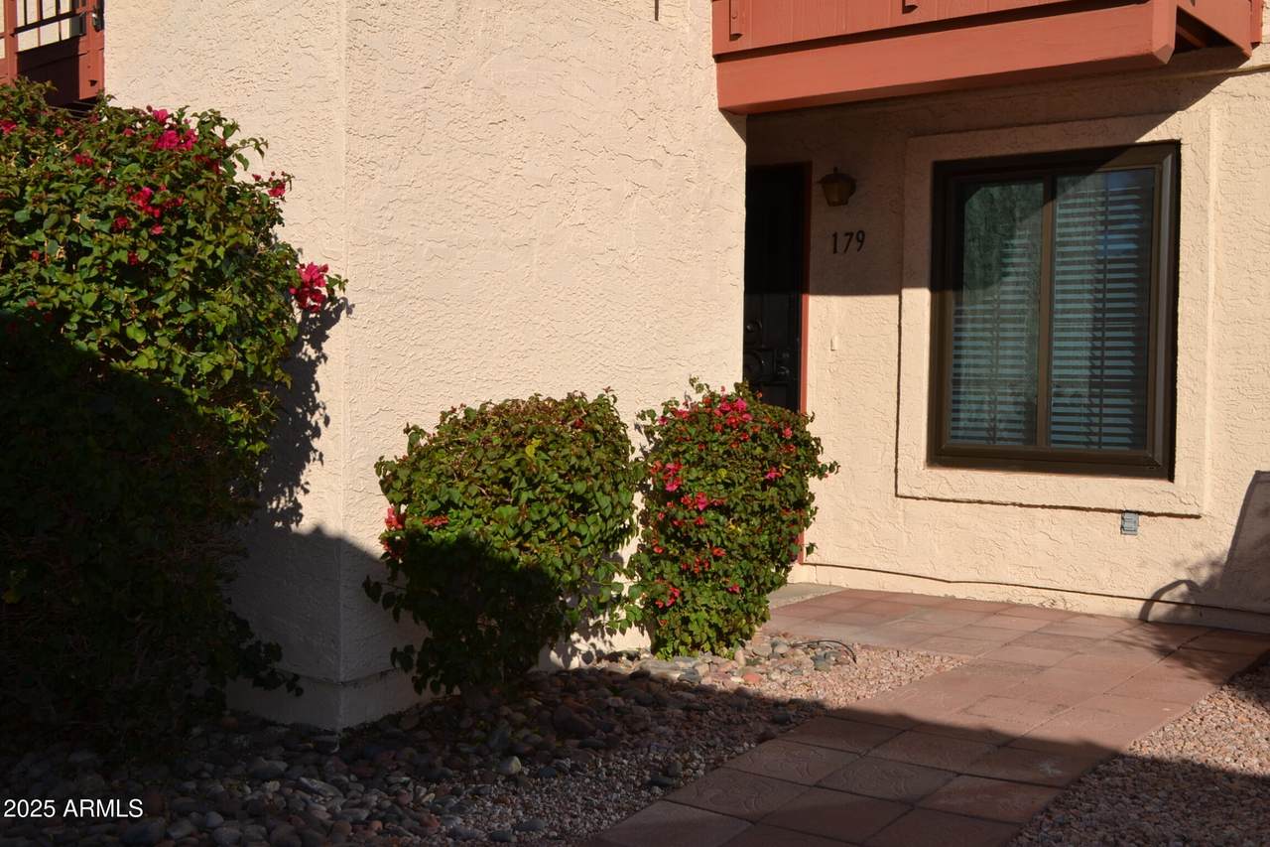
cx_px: 635
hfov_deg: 49.6
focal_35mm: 39
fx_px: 1376
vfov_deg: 34.2
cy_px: 424
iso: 100
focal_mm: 26
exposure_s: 1/200
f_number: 10
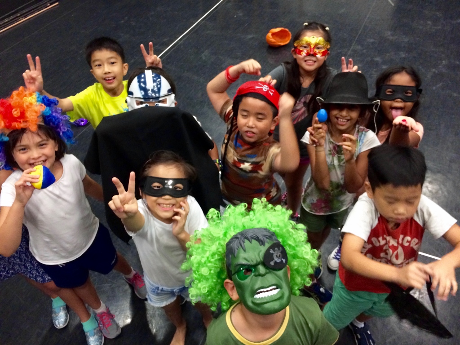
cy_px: 172
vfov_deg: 48.2
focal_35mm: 29
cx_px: 230
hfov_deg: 61.7
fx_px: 385
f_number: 2.2
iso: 320
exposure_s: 1/25
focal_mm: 4.15
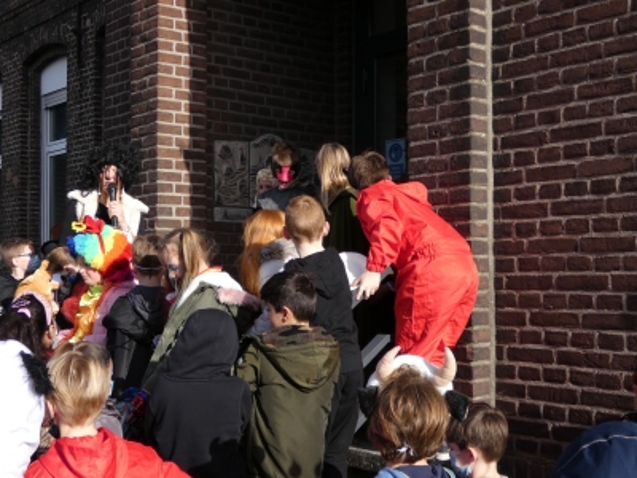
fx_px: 920
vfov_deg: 29.1
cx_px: 318
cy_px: 239
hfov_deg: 38.2
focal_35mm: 50
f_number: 3.9
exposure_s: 1/500
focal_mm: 9
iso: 80
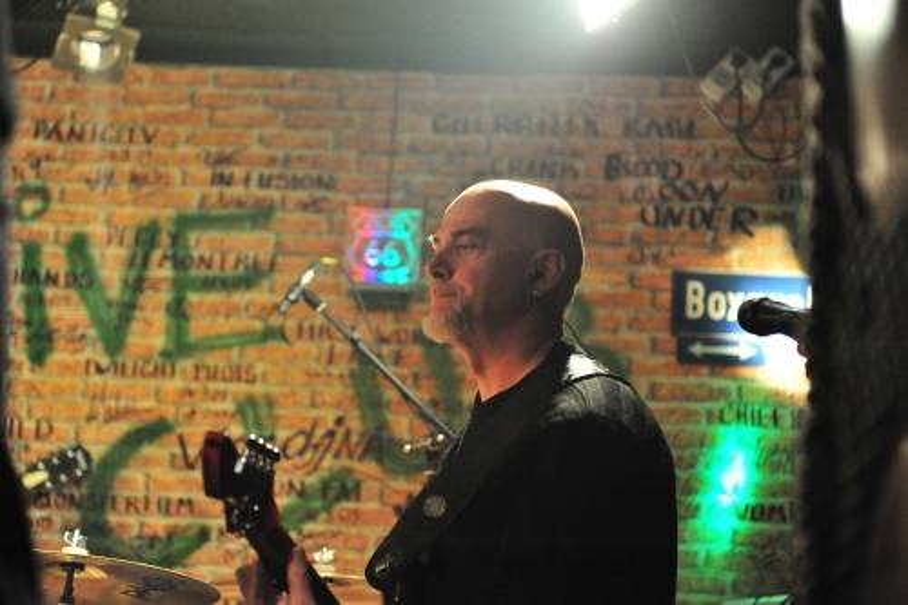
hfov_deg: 28.9
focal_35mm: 70
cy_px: 302
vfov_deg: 19.4
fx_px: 1765
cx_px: 454
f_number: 2.8
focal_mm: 70
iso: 6400
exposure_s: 1/125
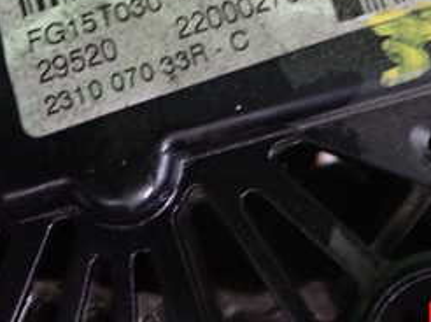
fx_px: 759
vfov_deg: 22.3
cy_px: -52
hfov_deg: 31.4
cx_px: 298
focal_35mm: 61
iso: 800
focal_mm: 4.5
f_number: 2
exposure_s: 1/25
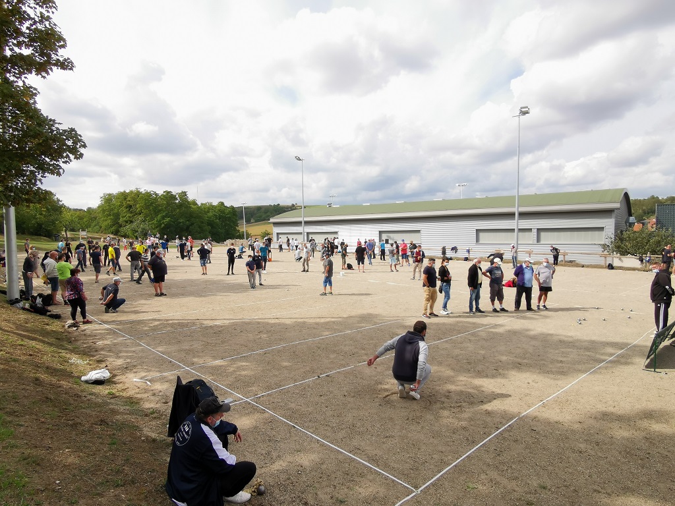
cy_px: 253
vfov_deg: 63.4
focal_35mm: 21
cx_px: 338
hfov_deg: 79.0
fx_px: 409
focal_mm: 2.35
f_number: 2.2
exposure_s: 1/742
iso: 50
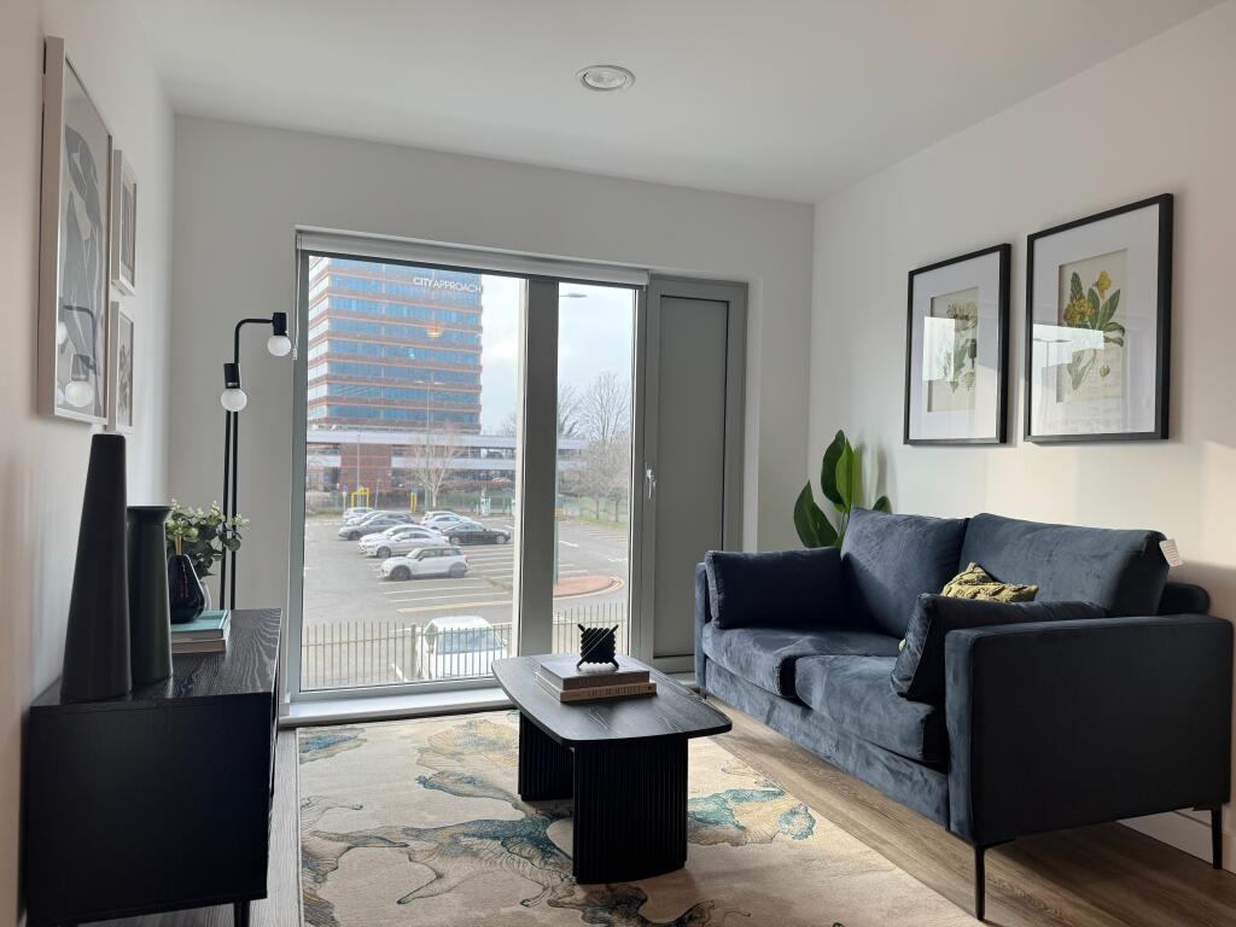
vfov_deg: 56.8
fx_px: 857
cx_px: 618
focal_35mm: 24
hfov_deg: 71.6
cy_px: 464
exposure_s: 1/100
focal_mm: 6.76
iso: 50
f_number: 1.78
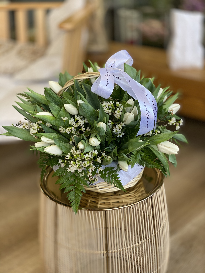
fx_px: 411
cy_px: 136
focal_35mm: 52
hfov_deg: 28.0
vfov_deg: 36.8
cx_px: 102
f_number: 2
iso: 64
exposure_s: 1/120
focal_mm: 6
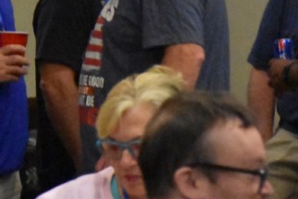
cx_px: -44
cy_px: -47
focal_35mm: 564
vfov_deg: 2.4
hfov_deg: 3.6
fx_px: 4669
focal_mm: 105
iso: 12800
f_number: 5.6
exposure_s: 1/100
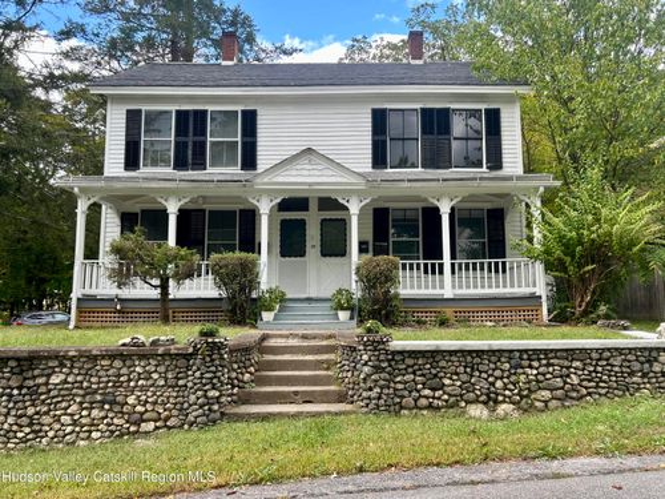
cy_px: 250
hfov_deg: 67.3
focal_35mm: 26
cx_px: 332
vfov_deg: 53.1
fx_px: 499
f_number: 1.5
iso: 40
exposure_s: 1/284
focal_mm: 5.7
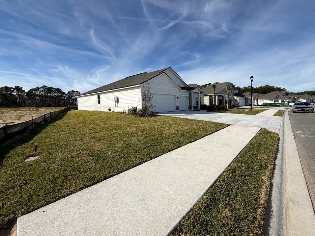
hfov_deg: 98.1
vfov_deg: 81.7
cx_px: 167
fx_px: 136
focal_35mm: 15
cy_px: 111
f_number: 2.2
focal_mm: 2.22
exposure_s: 1/1572
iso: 20
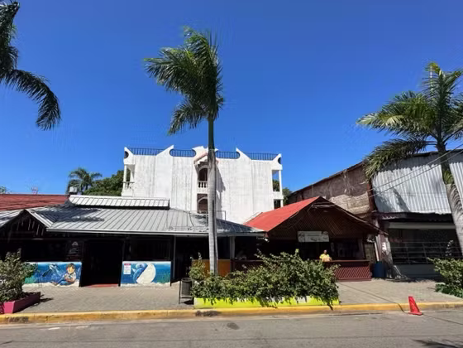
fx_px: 214
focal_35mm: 16
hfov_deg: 94.2
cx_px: 210
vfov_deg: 77.9
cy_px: 191
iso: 50
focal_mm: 2.22
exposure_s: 1/3205
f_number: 2.2
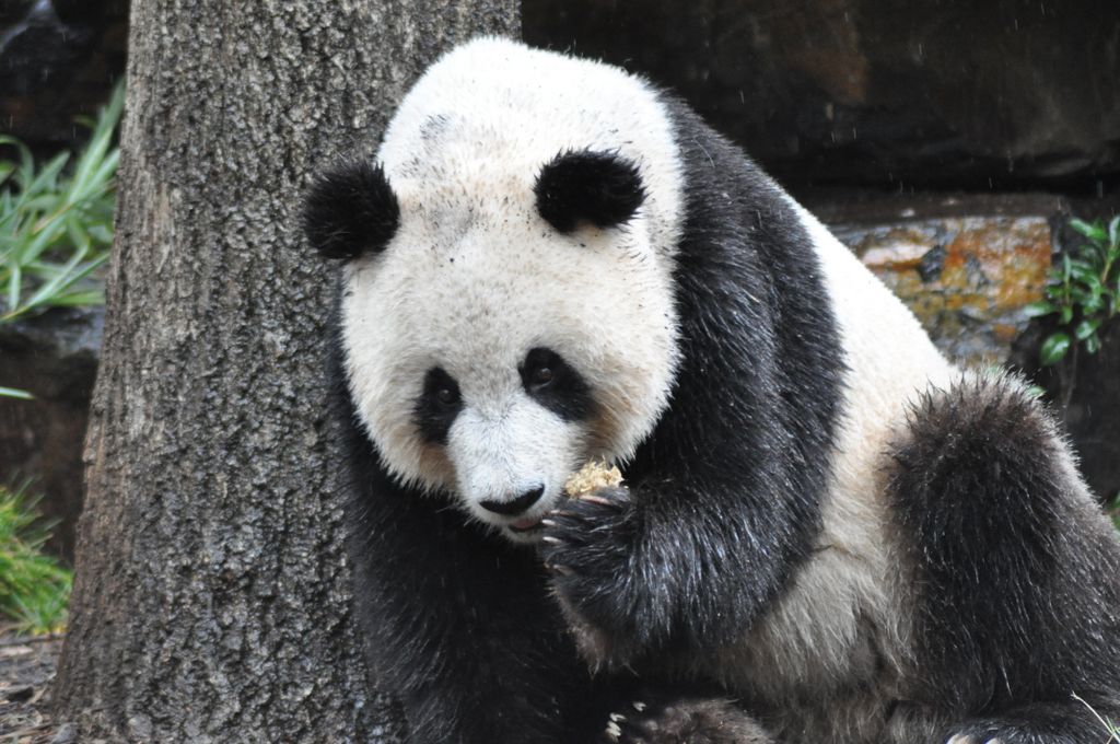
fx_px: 13982
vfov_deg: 3.0
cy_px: 372
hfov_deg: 4.6
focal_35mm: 450
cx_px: 560
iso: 1600
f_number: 5.6
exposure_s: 1/400
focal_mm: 300
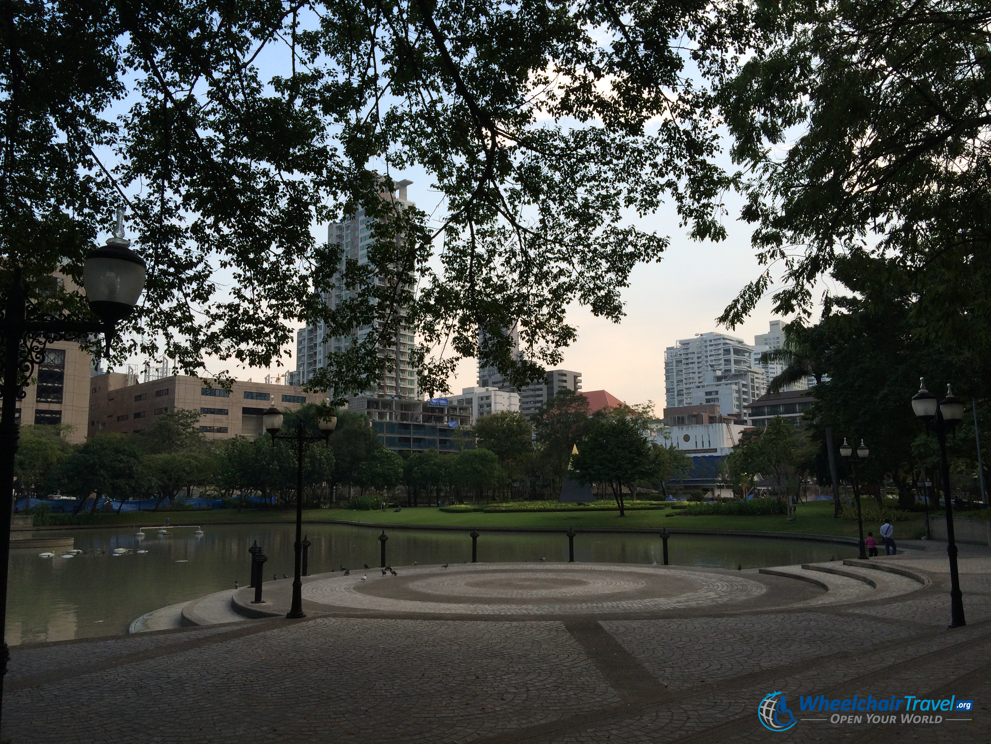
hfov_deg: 60.0
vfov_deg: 46.8
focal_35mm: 30
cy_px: 372
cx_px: 496
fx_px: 859
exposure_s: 1/513
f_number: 2.2
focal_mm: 4.12
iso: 32
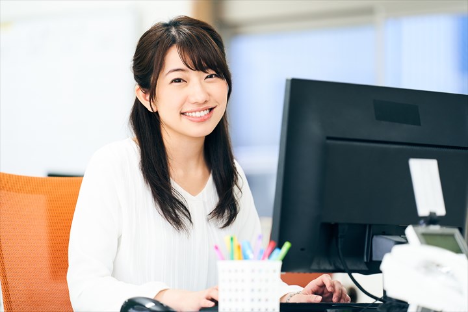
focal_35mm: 194
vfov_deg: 7.1
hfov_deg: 10.6
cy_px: 156
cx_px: 234
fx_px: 2522
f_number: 3.2
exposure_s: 1/160
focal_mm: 194
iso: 400
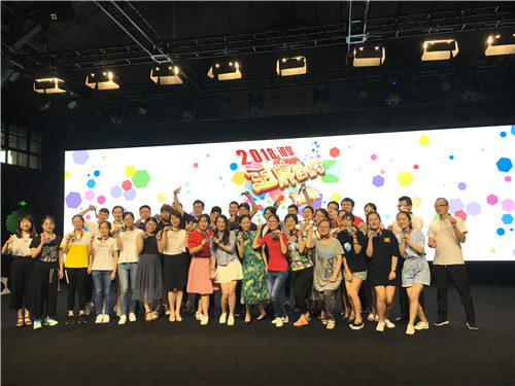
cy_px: 193
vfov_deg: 48.2
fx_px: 431
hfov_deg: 61.7
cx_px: 258
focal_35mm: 29
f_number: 2.2
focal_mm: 4.15
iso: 25
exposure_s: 1/33
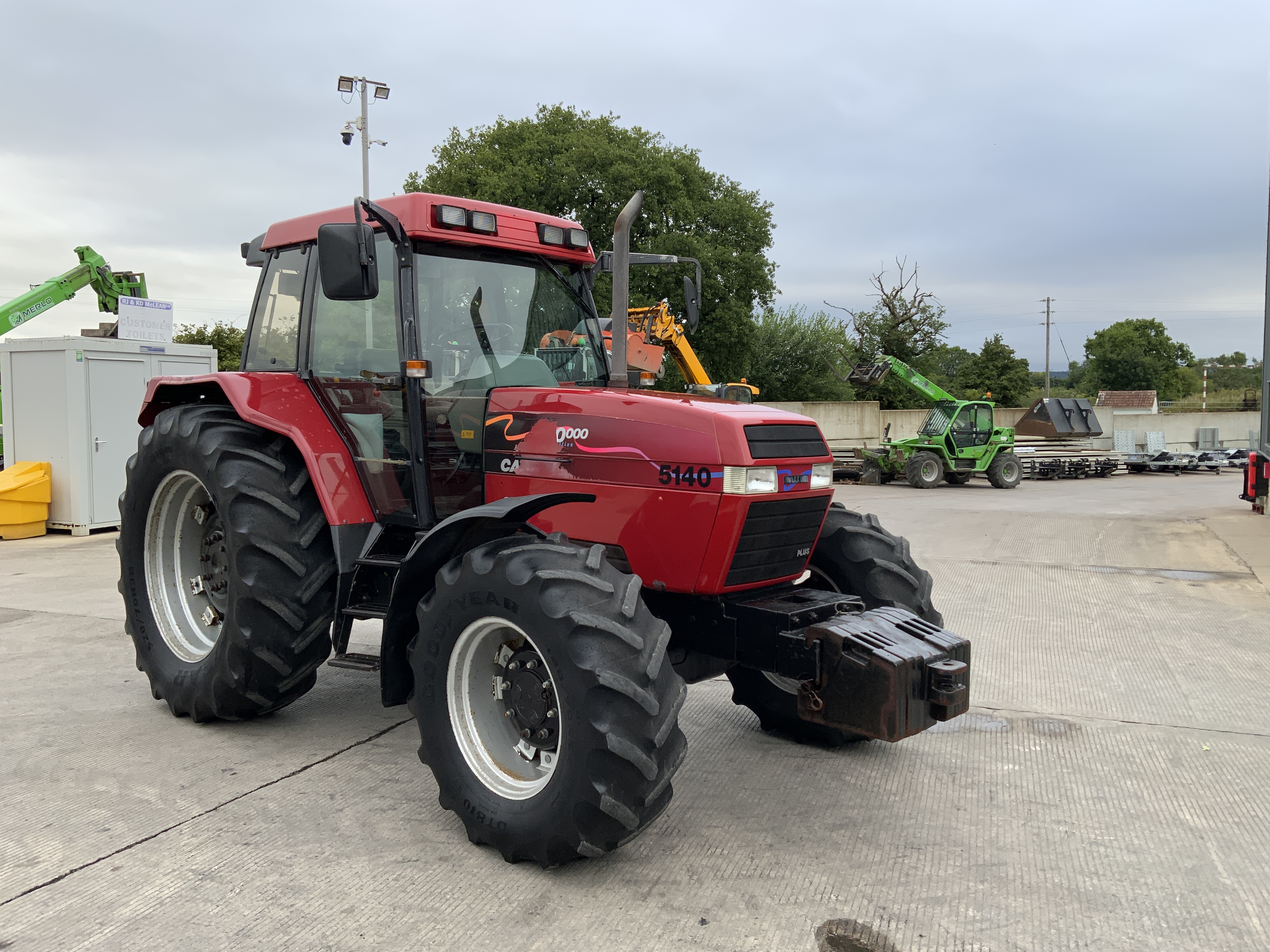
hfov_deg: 61.7
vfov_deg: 48.2
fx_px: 1064
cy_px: 476
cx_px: 635
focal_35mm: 29
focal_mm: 3
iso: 16
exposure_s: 1/215
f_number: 1.8
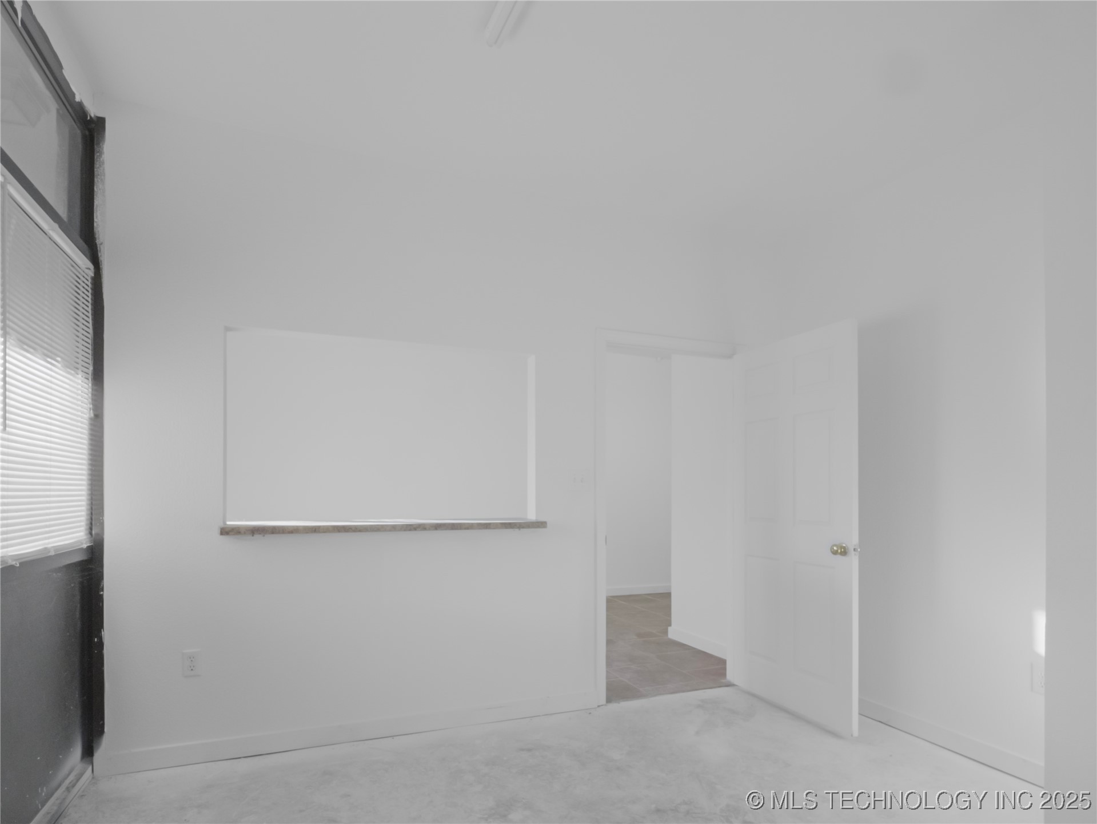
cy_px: 412
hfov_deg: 87.7
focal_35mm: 18
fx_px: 571
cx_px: 548
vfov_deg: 71.6
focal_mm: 9
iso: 500
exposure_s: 1/15
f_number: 9
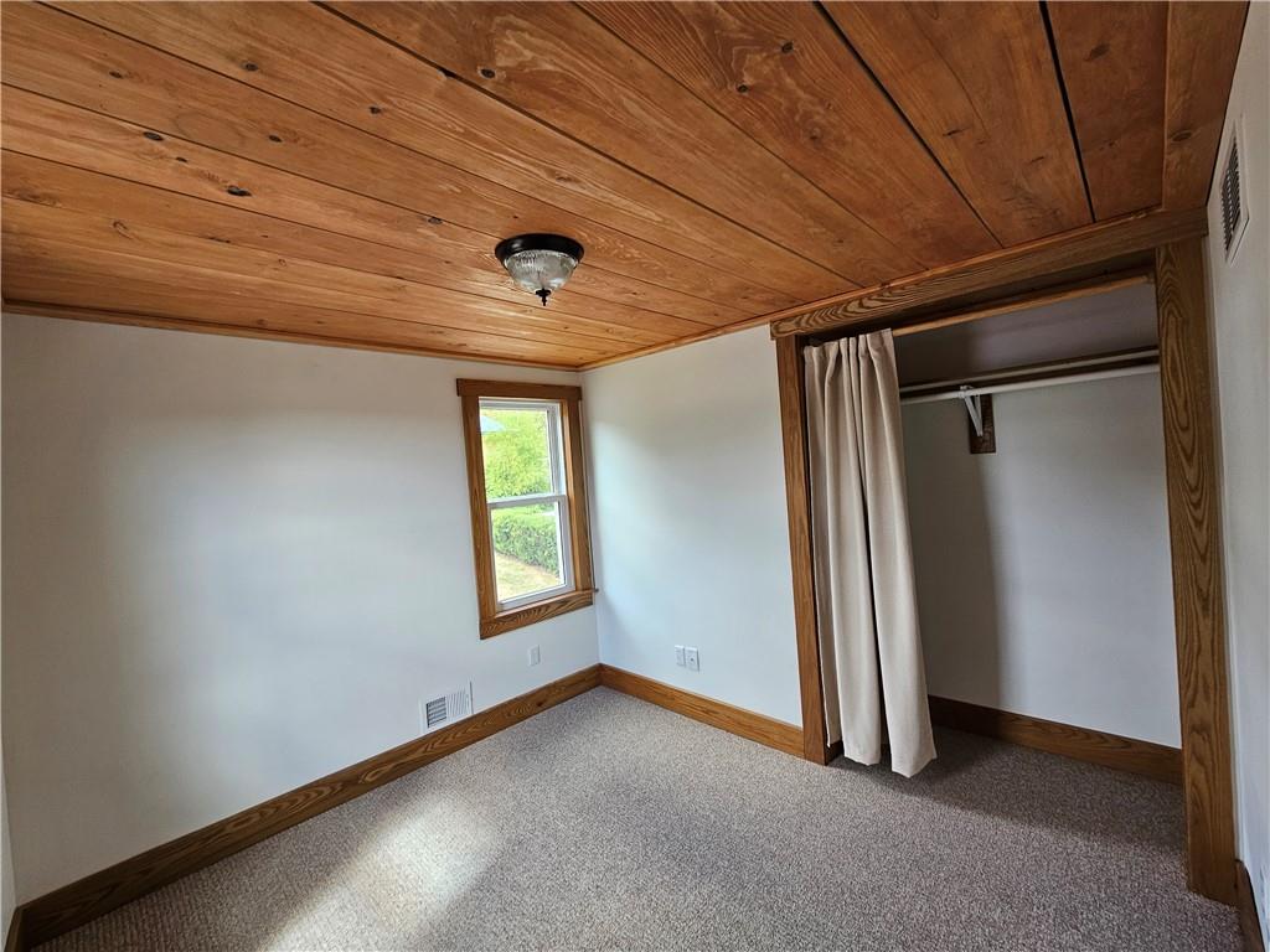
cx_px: 635
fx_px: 477
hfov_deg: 106.2
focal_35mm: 13
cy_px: 476
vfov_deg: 89.9
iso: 100
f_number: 2.2
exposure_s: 1/77.4
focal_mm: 2.2
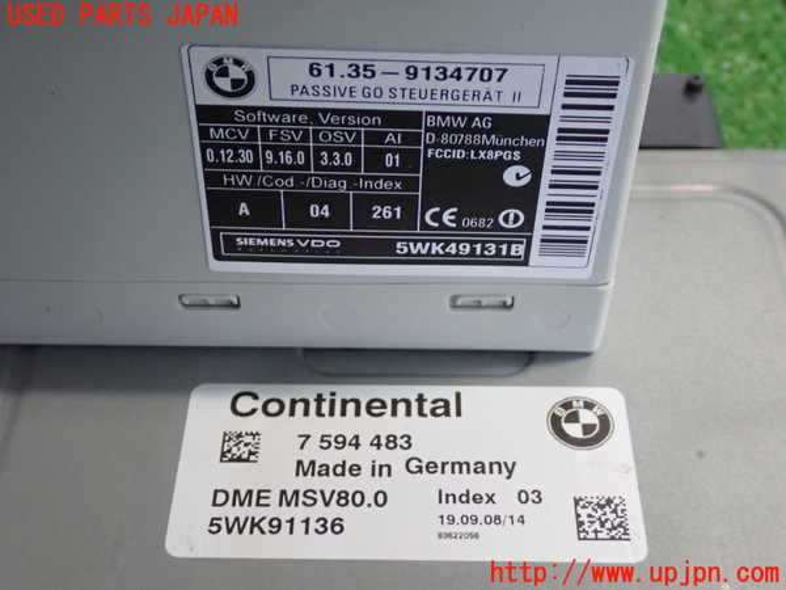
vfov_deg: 29.1
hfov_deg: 38.2
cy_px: 295
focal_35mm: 50
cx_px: 393
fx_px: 1135
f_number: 3.2
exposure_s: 1/30
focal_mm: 9.01
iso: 800
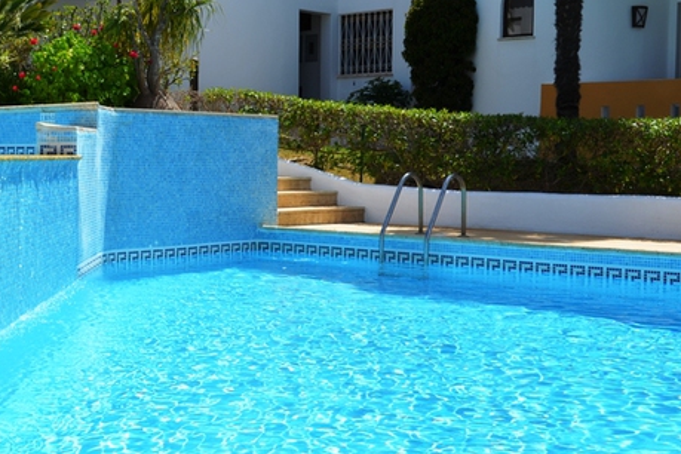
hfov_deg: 33.6
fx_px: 1112
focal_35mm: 59
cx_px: 209
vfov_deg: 23.1
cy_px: 223
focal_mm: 25
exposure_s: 1/320
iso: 100
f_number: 9
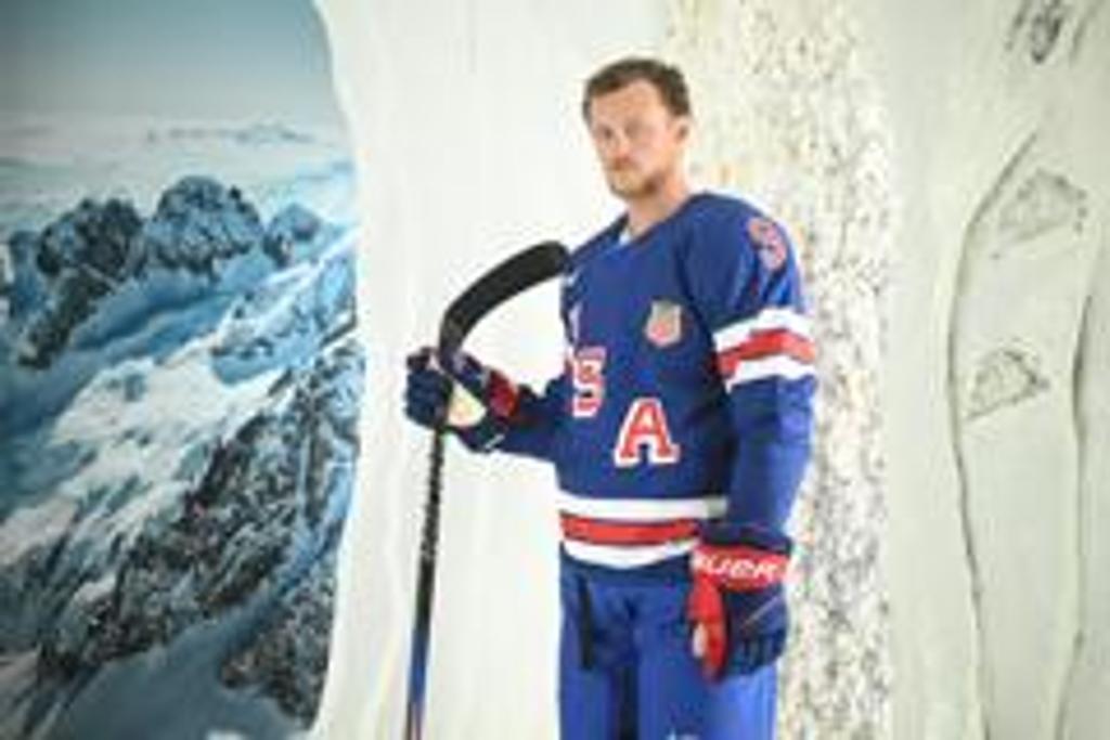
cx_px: 555
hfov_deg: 39.6
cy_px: 370
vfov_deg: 27.0
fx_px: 1542
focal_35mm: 50
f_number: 2
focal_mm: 50
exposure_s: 1/500
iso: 1600
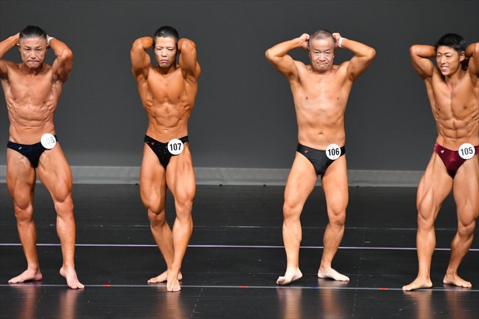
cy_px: 160
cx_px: 240
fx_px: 4588
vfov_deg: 4.0
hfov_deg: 6.0
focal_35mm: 345
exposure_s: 1/400
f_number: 5.6
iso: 4000
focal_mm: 230
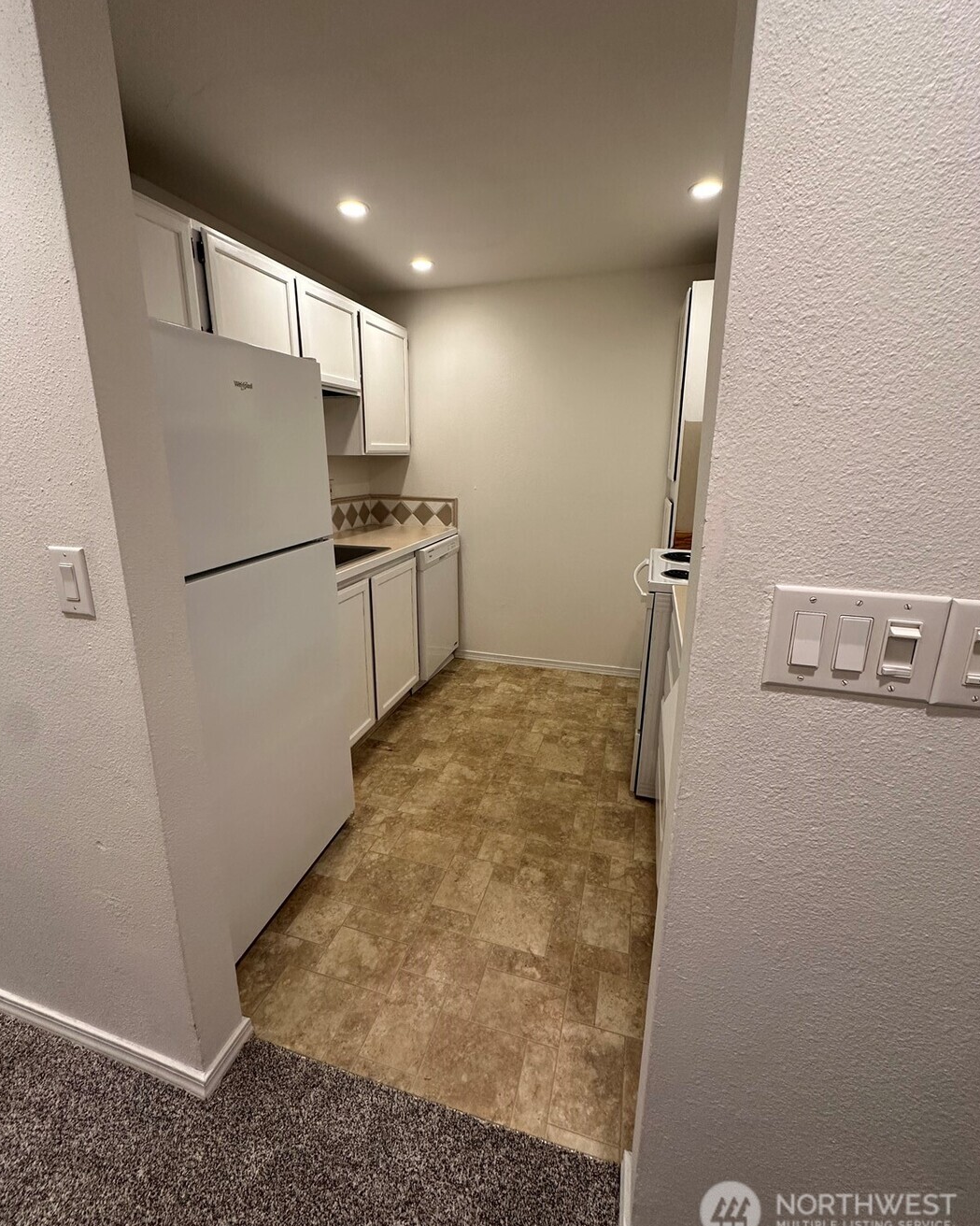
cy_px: 582
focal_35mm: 15
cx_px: 481
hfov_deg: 84.0
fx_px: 544
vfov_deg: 96.7
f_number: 2.2
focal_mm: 2.22
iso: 160
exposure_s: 1/60
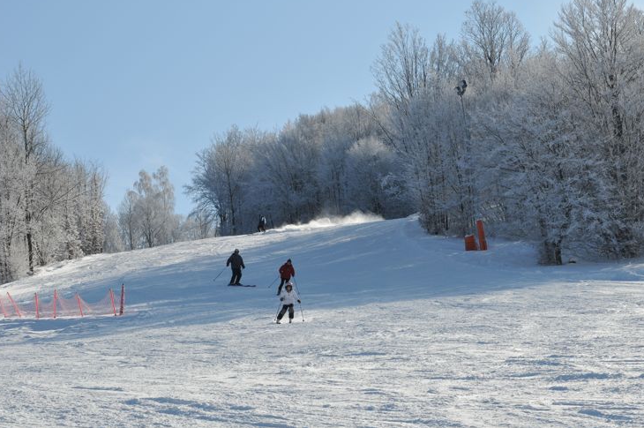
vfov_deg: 11.9
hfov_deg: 17.8
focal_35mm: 115
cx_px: 343
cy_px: 195
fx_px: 2055
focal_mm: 70
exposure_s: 1/500
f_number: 11
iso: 200
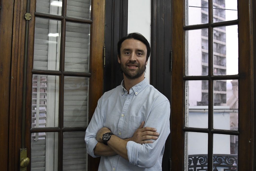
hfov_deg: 51.9
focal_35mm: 37
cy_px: 86
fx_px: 263
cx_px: 130
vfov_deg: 36.0
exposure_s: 1/100
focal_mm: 24
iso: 1600
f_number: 4
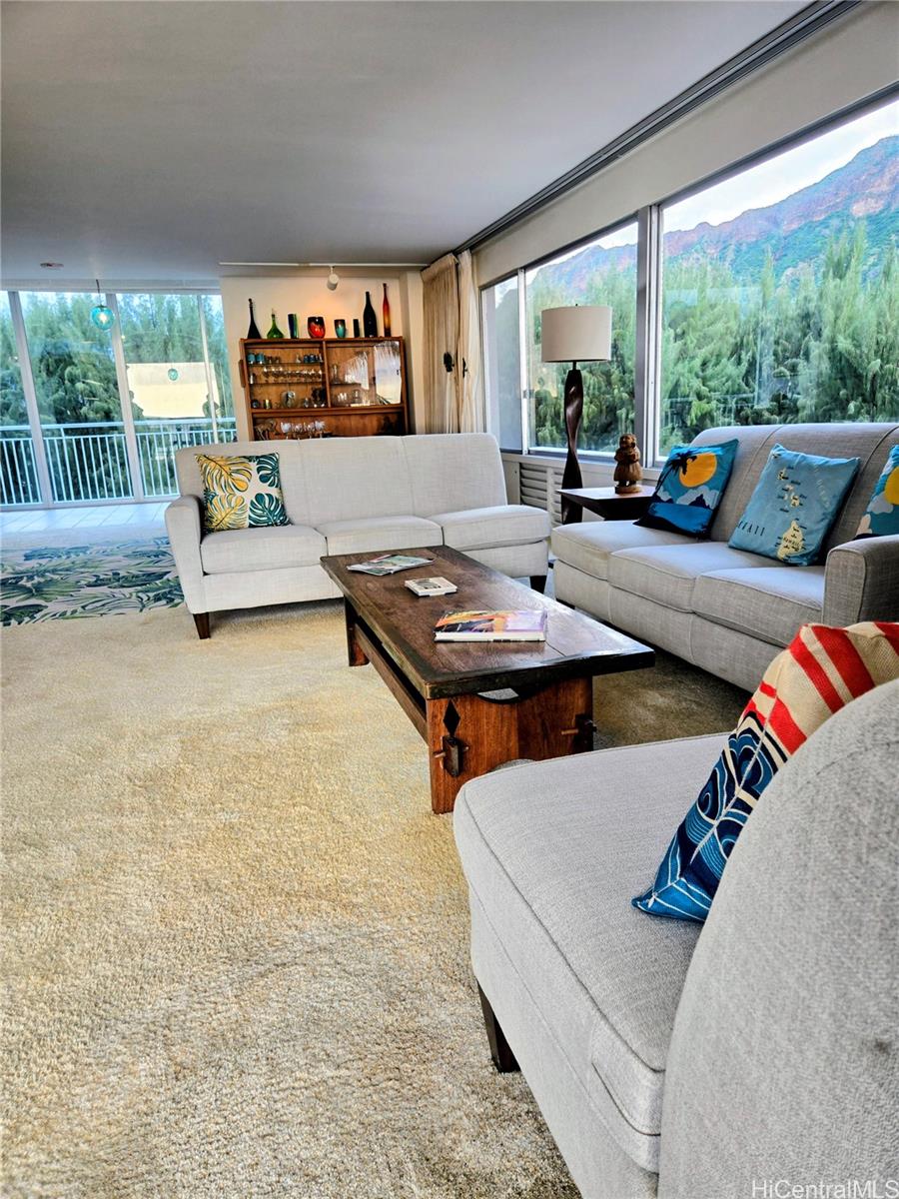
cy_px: 600
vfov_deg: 73.9
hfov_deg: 58.9
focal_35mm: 23
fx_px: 796
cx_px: 450
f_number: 1.8
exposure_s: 1/120
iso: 50
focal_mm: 5.4
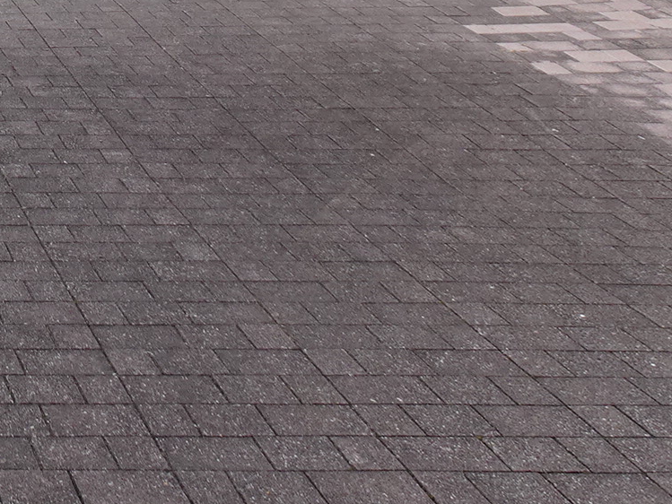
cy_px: -187
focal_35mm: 83
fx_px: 1612
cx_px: -275
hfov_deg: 20.8
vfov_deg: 16.6
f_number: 3.5
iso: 80
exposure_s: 1/125
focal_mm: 4.25
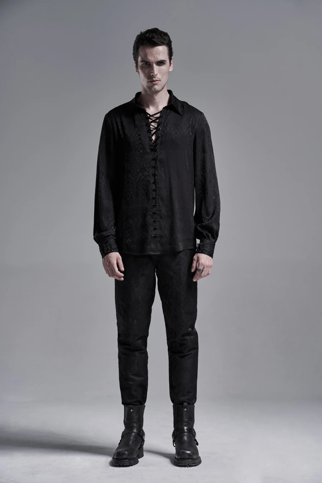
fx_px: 1073
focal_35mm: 80
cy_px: 242
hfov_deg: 17.1
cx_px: 161
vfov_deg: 25.4
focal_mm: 80
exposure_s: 1/160
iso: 100
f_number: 9
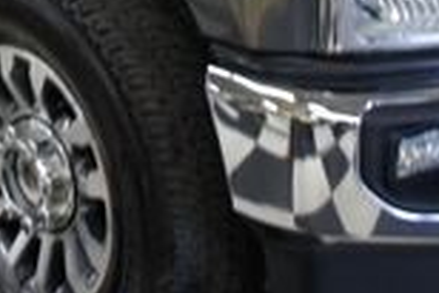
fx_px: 1367
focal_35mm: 112
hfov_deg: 18.2
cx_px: 128
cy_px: -142
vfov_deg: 11.7
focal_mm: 18
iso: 250
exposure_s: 1/30
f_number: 3.5
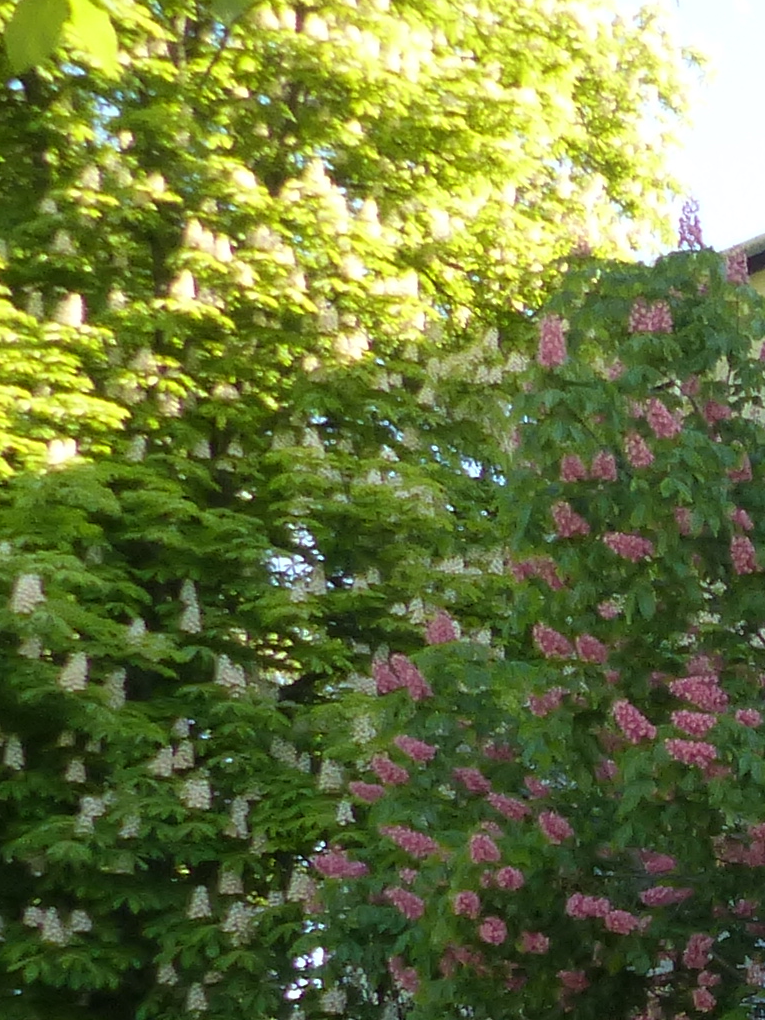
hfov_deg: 13.1
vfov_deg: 19.7
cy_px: 912
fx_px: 2888
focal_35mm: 98
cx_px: 1508
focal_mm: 4.5
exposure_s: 1/160
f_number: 4
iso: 160
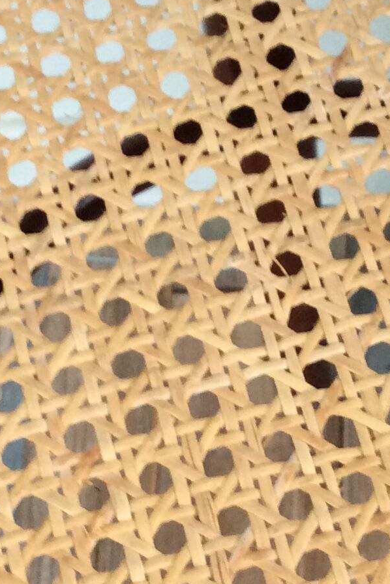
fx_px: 1560
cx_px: 301
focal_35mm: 96
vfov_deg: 21.2
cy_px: 366
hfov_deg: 14.2
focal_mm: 3.3
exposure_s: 1/25
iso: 100
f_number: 2.4
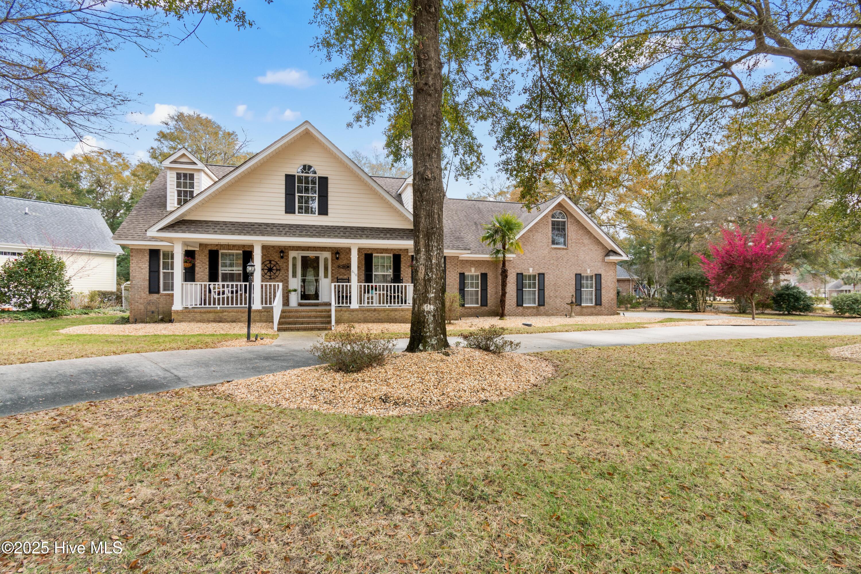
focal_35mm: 16
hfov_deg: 96.7
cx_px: 430
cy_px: 287
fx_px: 383
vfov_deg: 73.7
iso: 100
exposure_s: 1/60
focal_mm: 11
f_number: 8
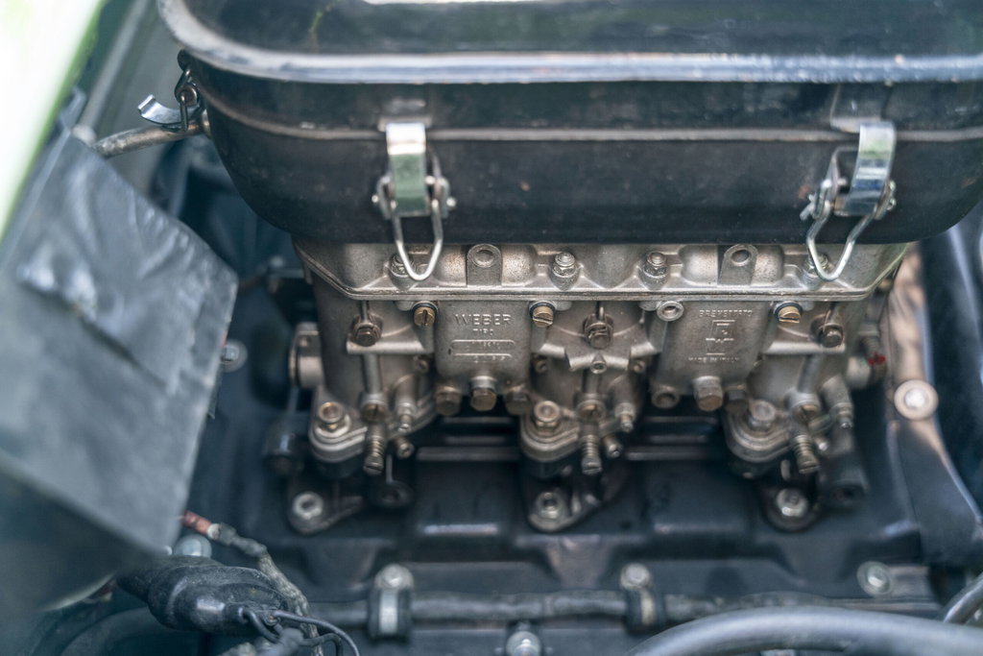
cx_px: 492
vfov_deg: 36.2
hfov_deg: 52.2
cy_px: 328
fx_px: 1002
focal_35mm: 37
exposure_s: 1/50
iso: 1250
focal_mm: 36.7
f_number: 2.8
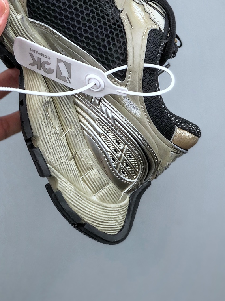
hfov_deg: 13.7
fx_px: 936
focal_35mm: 108
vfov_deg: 17.9
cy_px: 32
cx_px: 62
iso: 25
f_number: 2.8
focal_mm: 6.6
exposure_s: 1/50
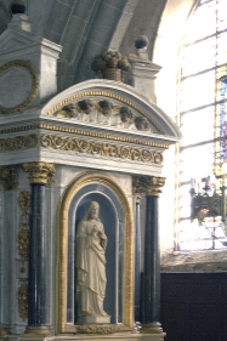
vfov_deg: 24.2
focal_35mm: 82
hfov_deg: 16.6
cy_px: 295
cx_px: 58
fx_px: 776
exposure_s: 1/1.6
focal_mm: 30
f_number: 8
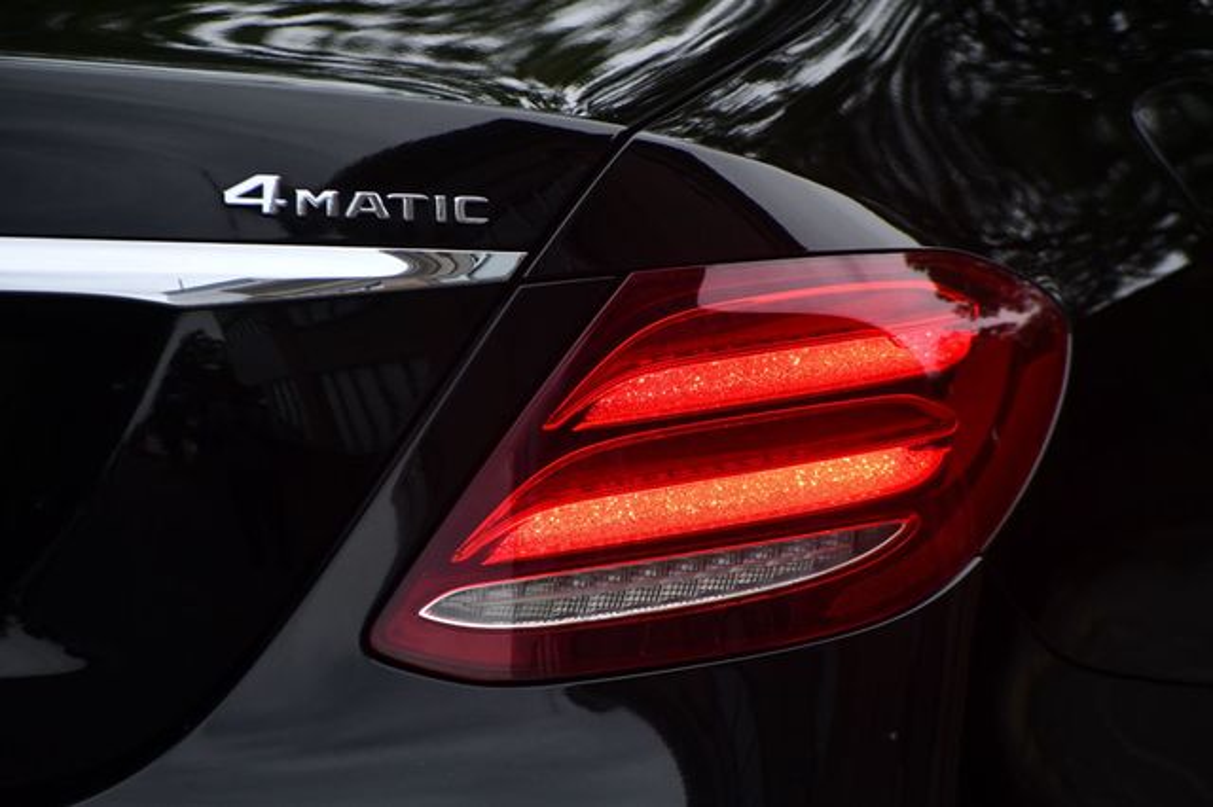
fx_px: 9092
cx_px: 606
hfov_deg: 7.6
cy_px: 404
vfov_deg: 5.1
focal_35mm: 270
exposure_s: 1/500
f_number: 5.3
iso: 800
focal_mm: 180
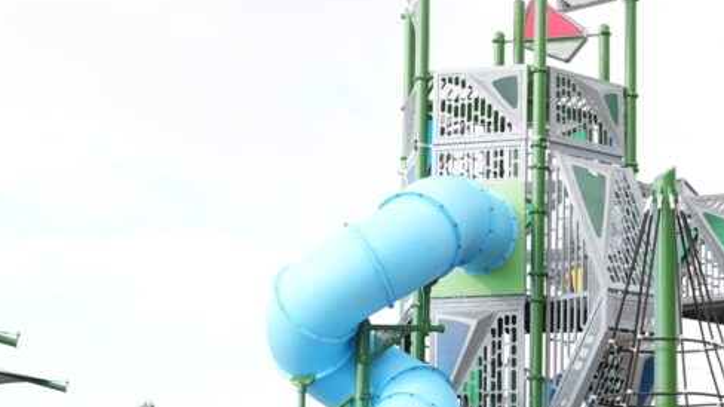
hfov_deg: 23.3
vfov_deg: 13.5
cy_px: 403
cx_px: 705
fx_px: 1689
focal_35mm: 88
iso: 200
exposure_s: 1/250
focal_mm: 40
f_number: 5
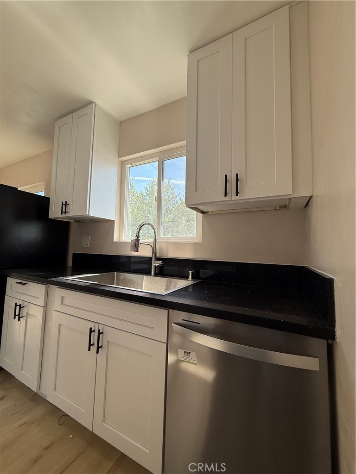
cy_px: 237
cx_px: 178
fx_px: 192
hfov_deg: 85.7
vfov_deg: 102.1
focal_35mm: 14
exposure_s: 1/368
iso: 64
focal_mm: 2.22
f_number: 2.2
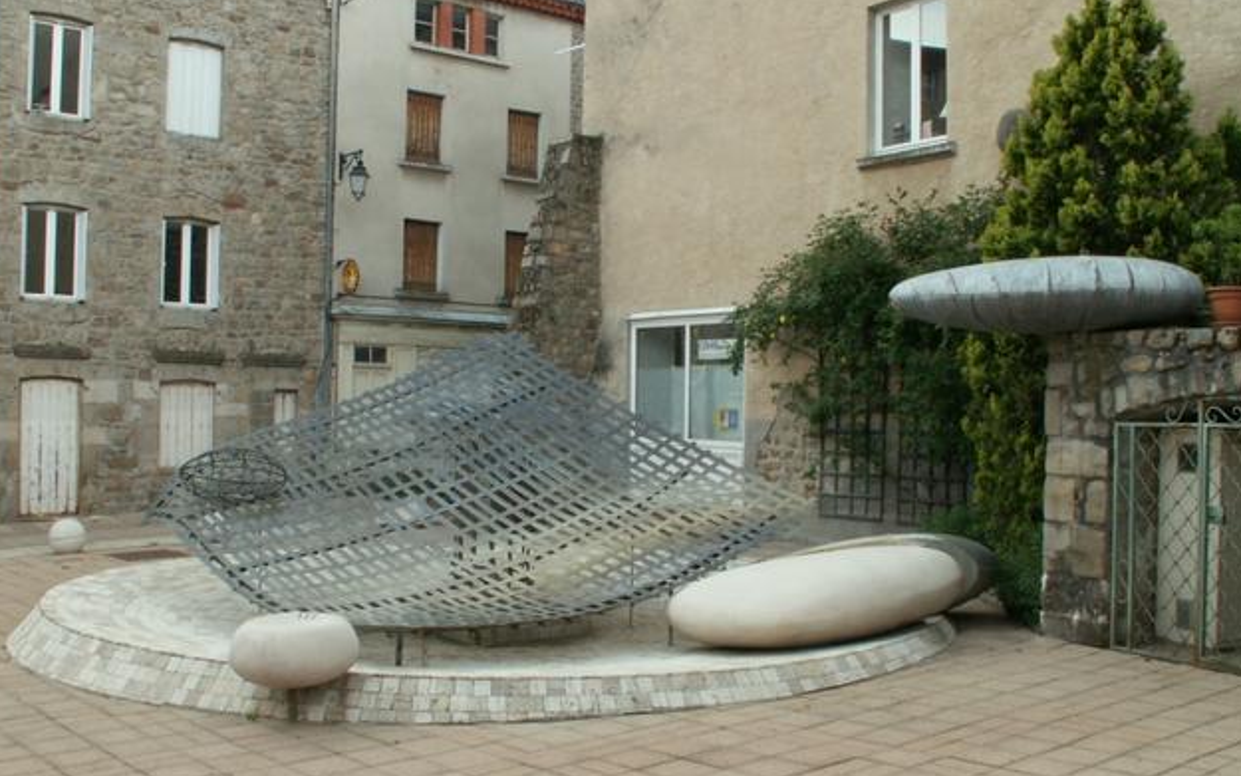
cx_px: 618
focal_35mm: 38
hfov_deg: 51.5
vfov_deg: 33.6
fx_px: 1286
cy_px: 403
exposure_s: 1/25
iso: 50
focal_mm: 5.86
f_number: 7.1
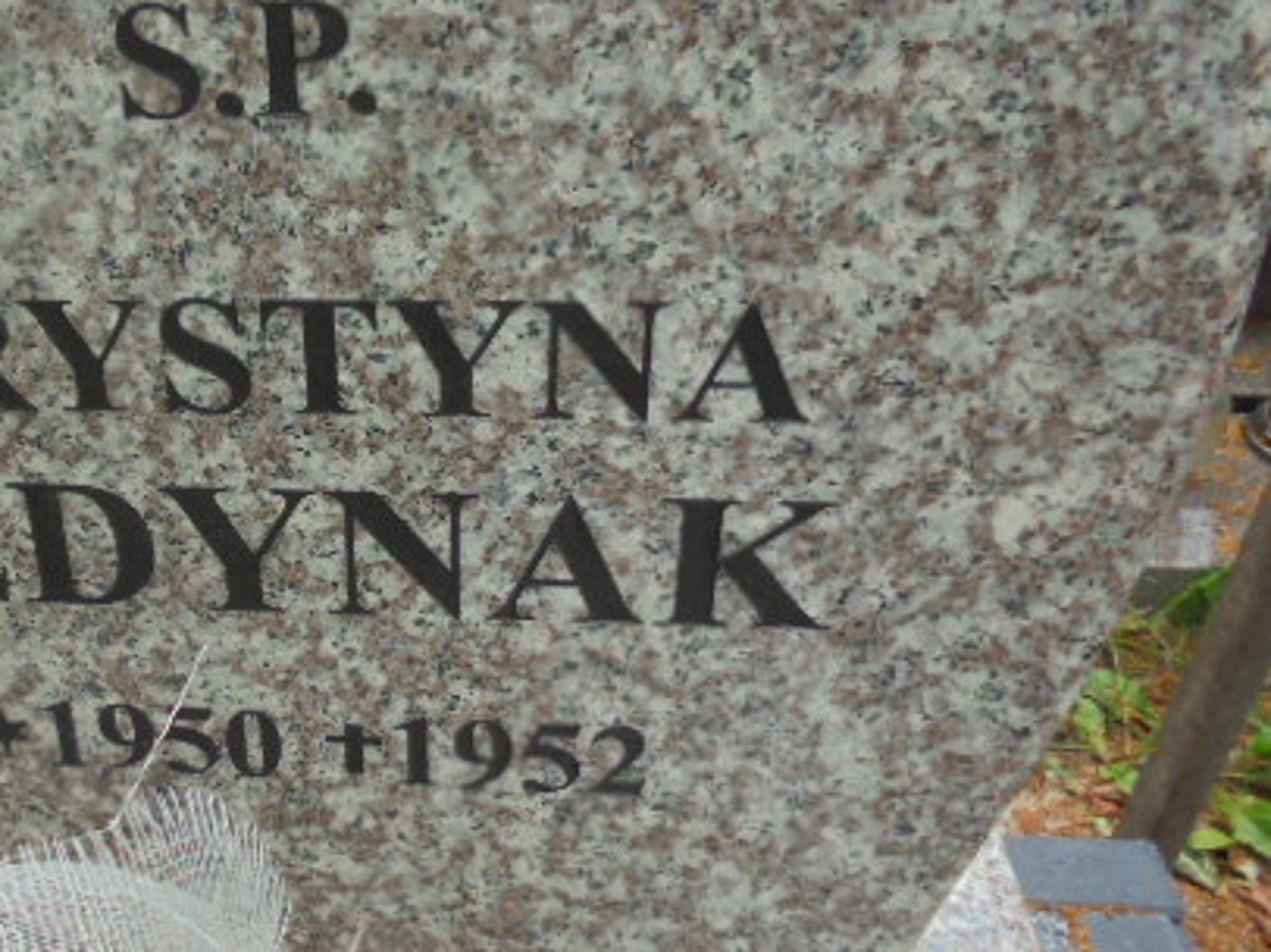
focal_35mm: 41
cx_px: 282
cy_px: 485
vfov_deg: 35.1
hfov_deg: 43.9
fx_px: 1505
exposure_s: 1/160
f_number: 3.5
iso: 100
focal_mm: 4.6
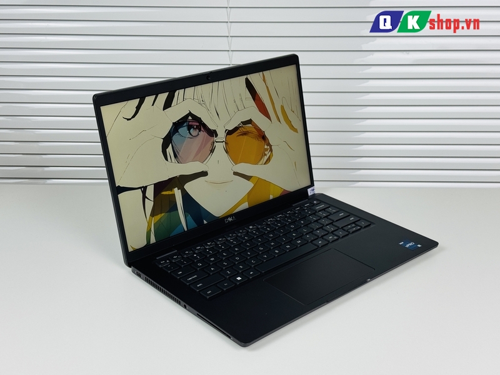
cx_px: 250
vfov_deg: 30.3
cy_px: 188
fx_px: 693
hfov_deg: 39.7
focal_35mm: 48
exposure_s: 1/121
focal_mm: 6.76
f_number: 1.78
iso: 50
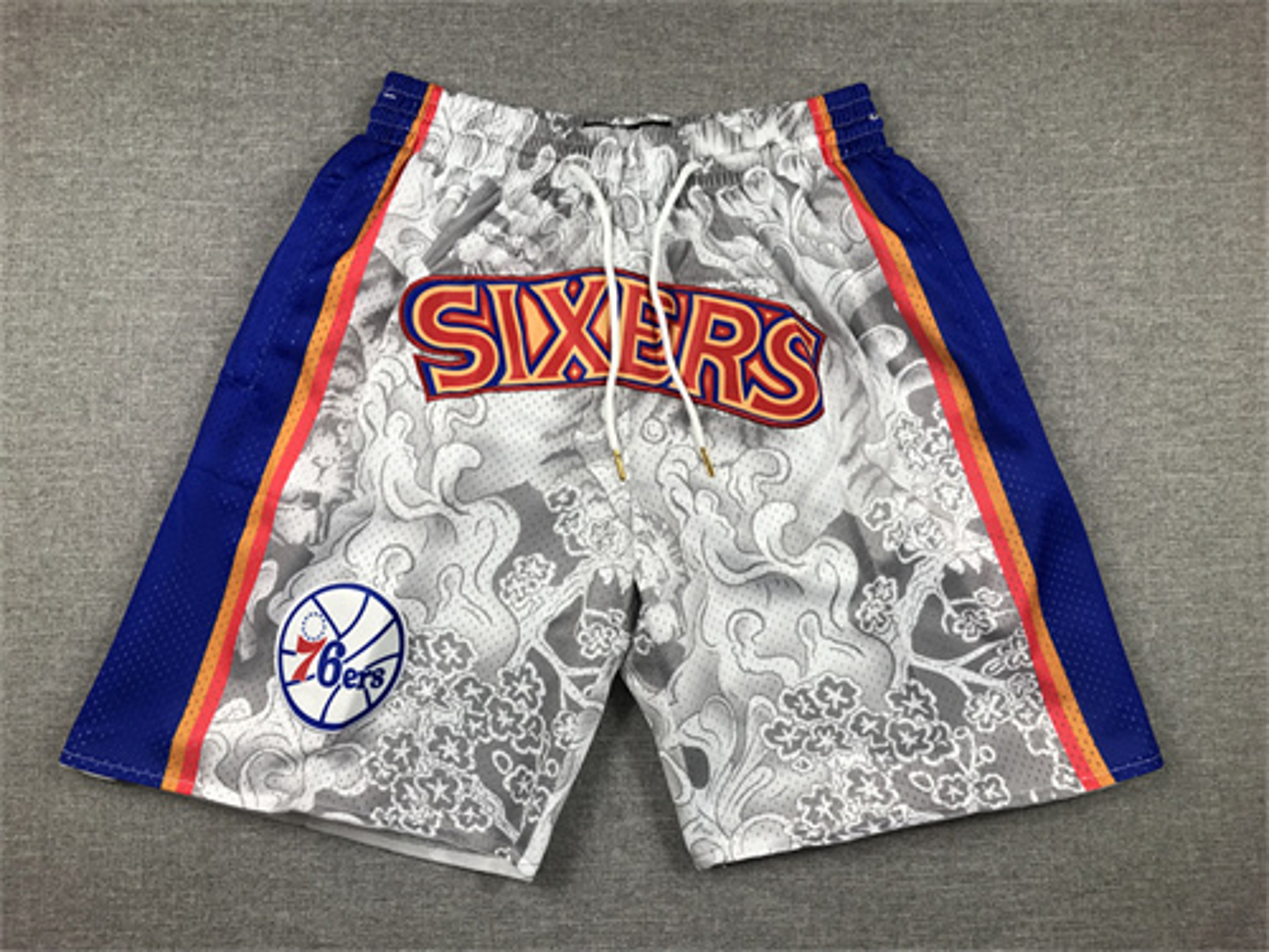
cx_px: 634
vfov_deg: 49.7
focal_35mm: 28
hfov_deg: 63.4
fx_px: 1026
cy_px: 476
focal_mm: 3.99
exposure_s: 1/108
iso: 20
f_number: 1.8
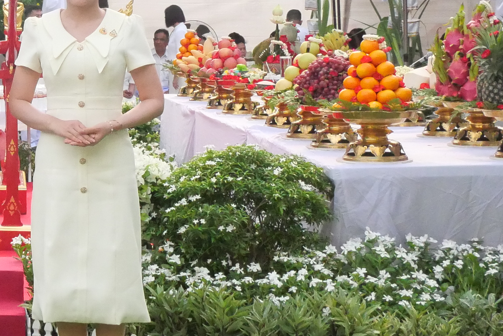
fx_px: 1552
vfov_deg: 12.2
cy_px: -7
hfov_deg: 17.1
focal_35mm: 111
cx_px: -179
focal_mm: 18
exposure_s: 1/4000
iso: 4000
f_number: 7.1
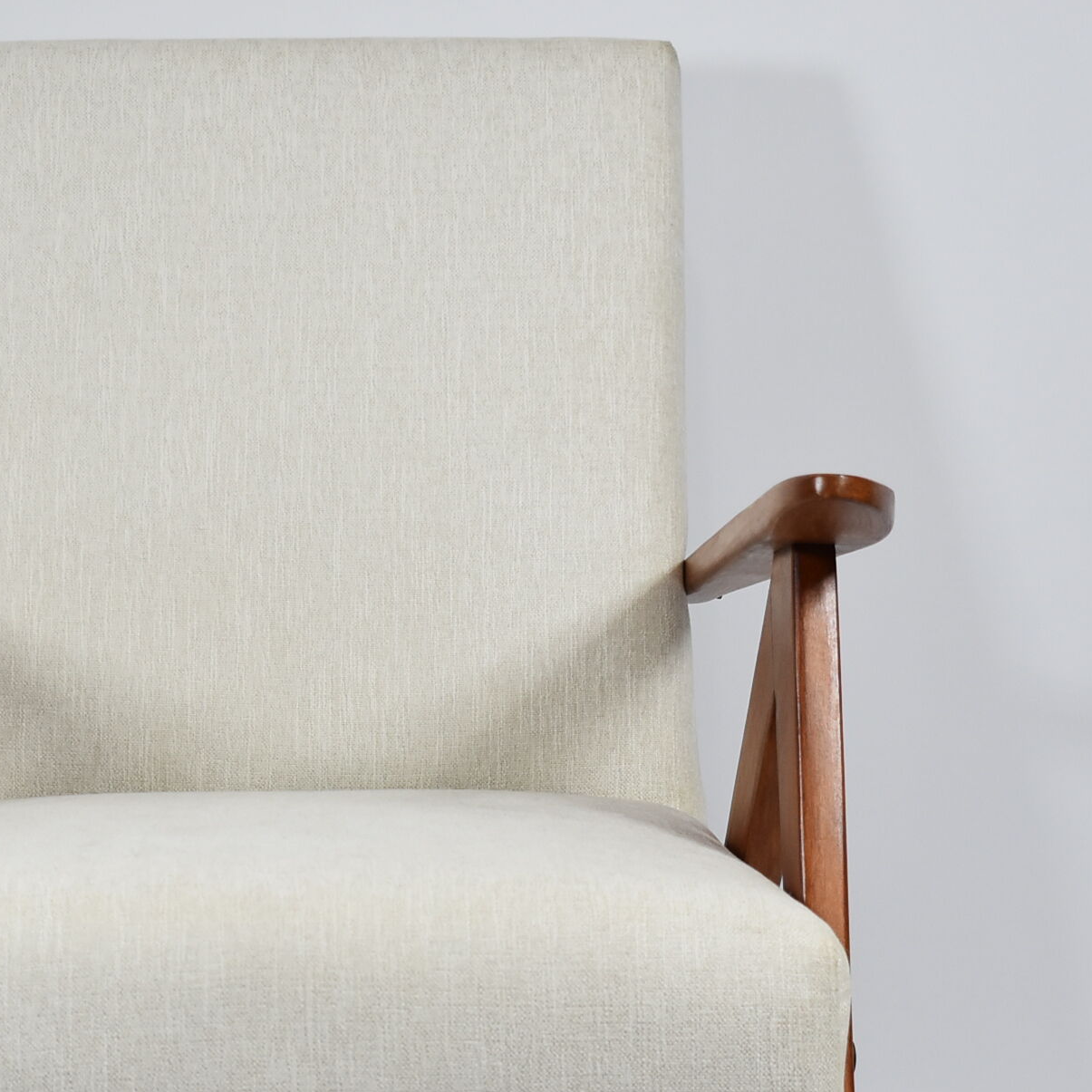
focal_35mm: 114
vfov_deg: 15.2
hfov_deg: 15.2
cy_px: 855
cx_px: 319
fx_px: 4069
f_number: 4.8
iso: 800
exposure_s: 1/125
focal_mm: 36
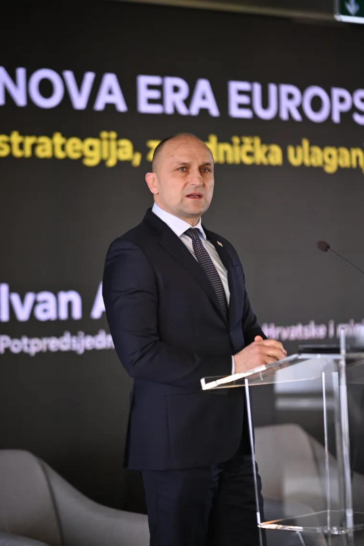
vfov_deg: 19.5
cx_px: 182
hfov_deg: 13.0
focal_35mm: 105
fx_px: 1592
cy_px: 273
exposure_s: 1/750
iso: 500
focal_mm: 105
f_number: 1.4
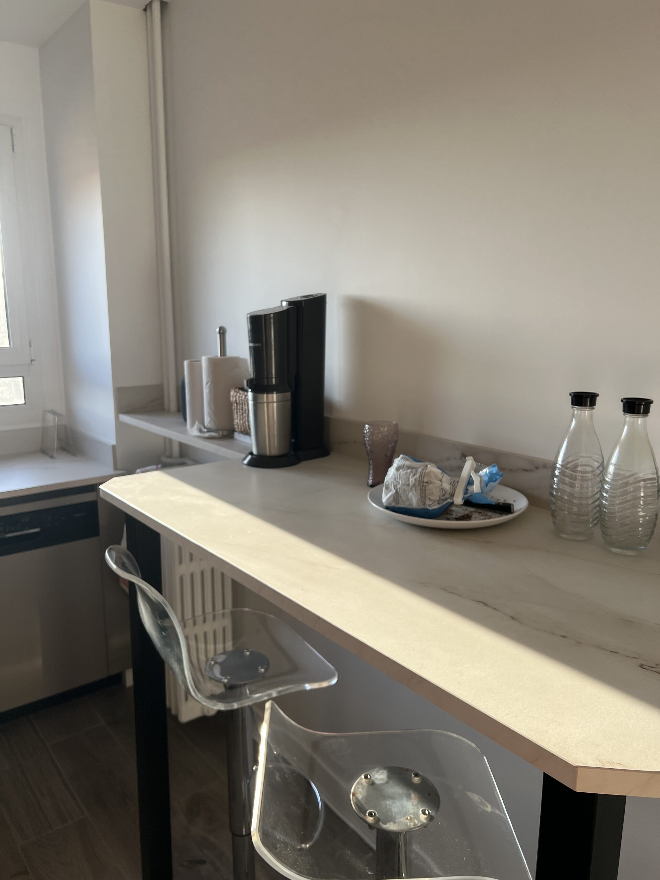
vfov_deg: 67.3
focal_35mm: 26
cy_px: 440
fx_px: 661
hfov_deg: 53.1
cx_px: 330
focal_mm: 5.7
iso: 50
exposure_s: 1/302
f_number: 1.5
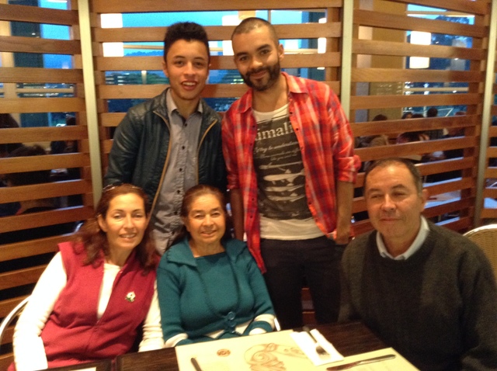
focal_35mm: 33
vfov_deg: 42.8
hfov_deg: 55.4
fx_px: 473
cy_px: 186
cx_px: 248
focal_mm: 3.3
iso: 320
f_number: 2.4
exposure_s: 1/15
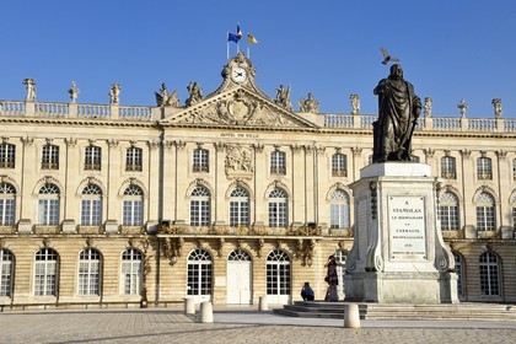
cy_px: 172
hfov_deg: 38.2
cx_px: 258
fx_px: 745
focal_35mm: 52
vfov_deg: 26.0
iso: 800
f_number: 22
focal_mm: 52
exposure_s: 1/250
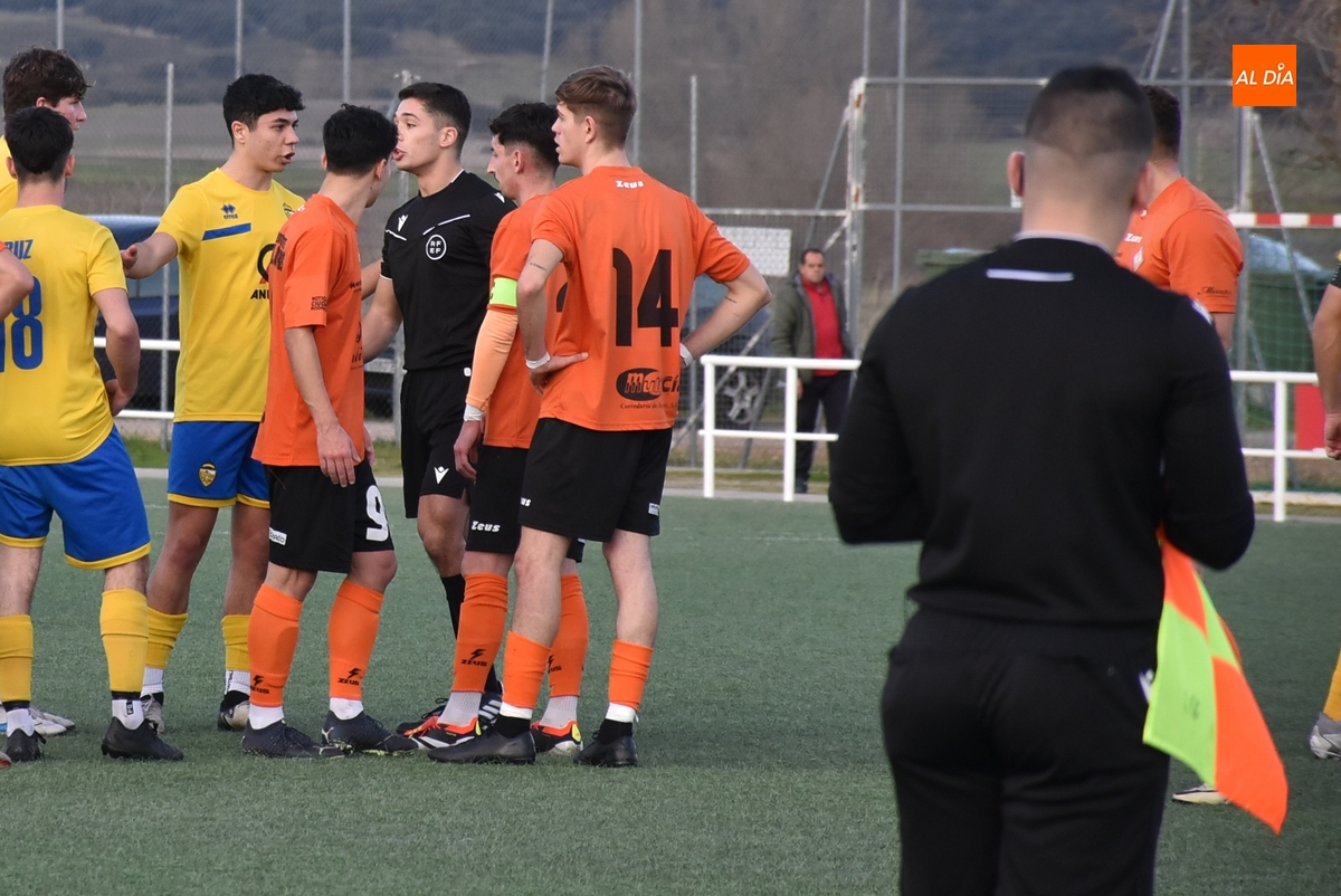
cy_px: 448
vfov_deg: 6.6
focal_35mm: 210
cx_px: 670
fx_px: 7828
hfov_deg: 9.8
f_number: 5.6
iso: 800
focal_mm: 140
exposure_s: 1/500
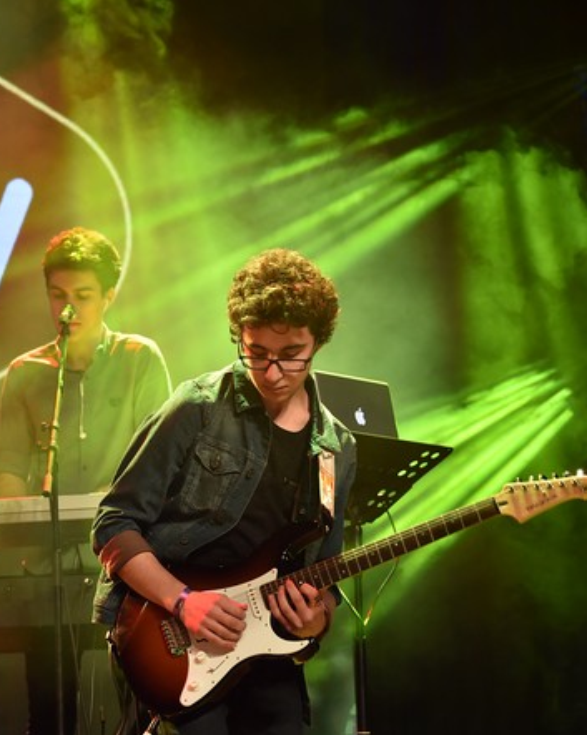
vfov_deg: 11.7
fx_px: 3587
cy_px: 368
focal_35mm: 165
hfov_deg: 9.3
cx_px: 160
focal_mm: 116
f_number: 7.1
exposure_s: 1/160
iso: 1250
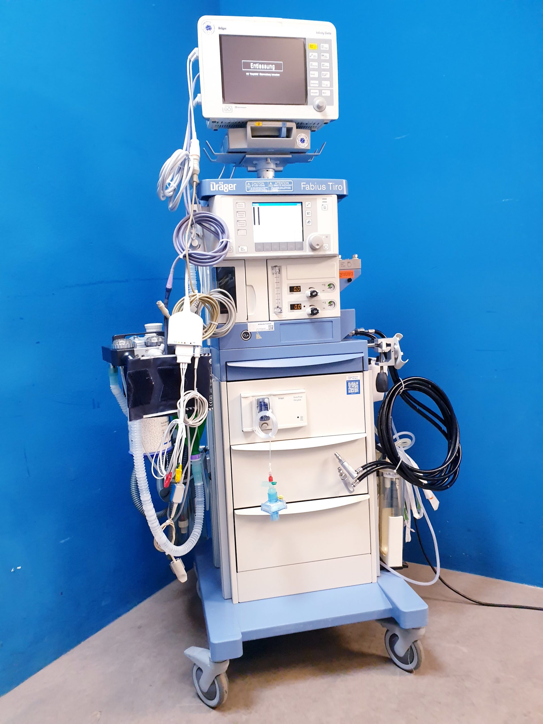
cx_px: 272
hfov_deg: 53.1
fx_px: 544
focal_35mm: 26
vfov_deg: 67.3
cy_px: 362
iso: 400
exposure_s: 1/50
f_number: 2.4
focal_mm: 4.3
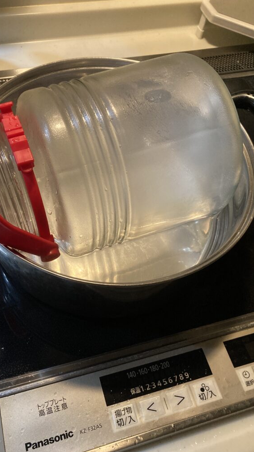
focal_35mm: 31
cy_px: 228
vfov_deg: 62.6
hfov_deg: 37.6
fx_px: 371
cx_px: 102
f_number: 1.8
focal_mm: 3.99
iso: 250
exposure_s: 1/40
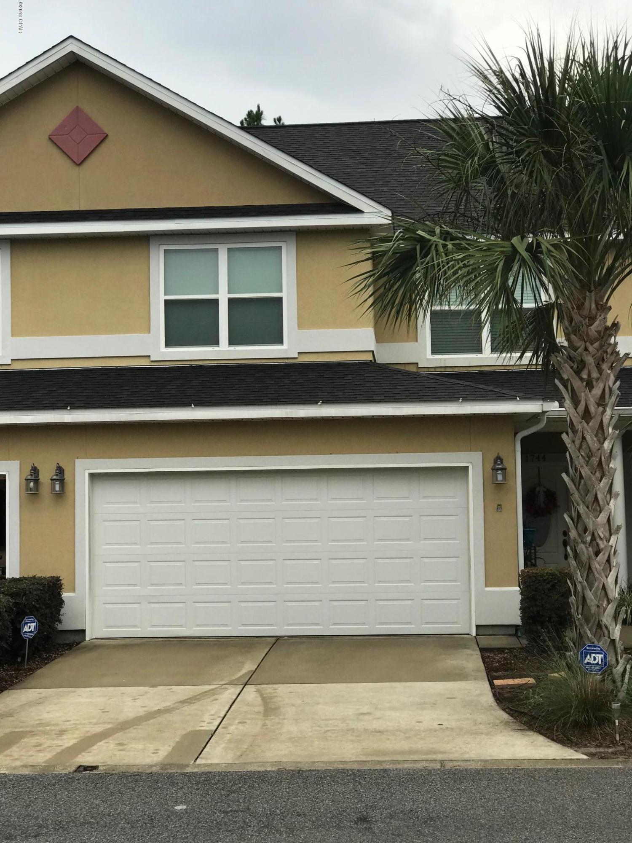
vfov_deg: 33.8
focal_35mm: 57
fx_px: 1388
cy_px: 422
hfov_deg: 25.7
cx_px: 316
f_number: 2.8
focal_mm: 6.6
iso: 20
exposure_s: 1/188
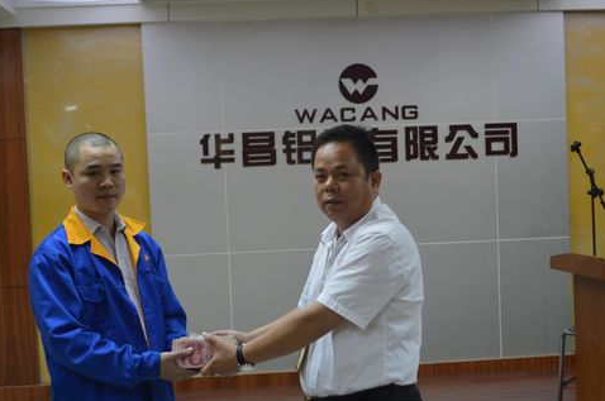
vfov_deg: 27.4
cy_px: 223
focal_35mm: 49
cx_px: 292
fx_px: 822
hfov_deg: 40.4
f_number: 4.2
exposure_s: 1/60
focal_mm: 26
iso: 900
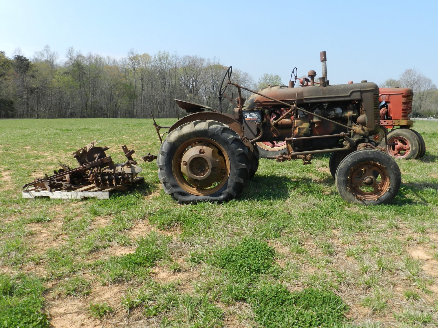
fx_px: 405
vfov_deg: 44.2
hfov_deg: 56.8
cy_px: 164
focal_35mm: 32
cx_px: 219
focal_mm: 5.6
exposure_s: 1/1000
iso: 160
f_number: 3.7
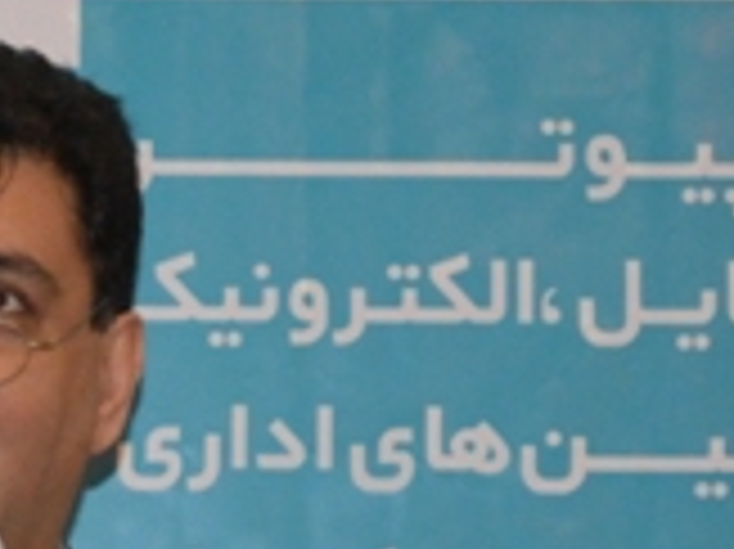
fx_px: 6608
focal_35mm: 312
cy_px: 459
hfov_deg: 6.3
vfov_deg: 4.8
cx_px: -324
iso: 2500
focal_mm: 55
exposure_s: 1/60
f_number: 5.6
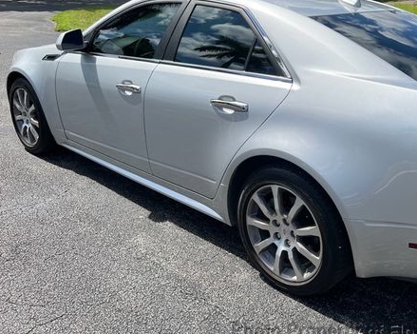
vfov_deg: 39.8
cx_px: 298
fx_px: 457
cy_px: 123
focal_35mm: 37
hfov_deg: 47.7
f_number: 1.5
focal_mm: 5.7
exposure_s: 1/5076
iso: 50
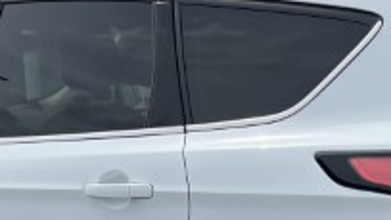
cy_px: 266
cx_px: 255
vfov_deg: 13.2
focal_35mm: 89
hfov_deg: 23.8
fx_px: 923
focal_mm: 5.7
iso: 50
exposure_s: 1/5319
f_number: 1.5
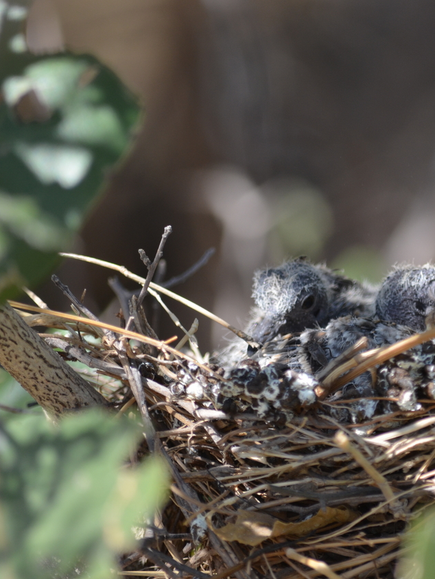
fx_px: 10955
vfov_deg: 3.0
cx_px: 341
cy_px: 289
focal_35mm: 654
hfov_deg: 2.3
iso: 360
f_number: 5.6
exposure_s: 1/500
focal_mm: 300
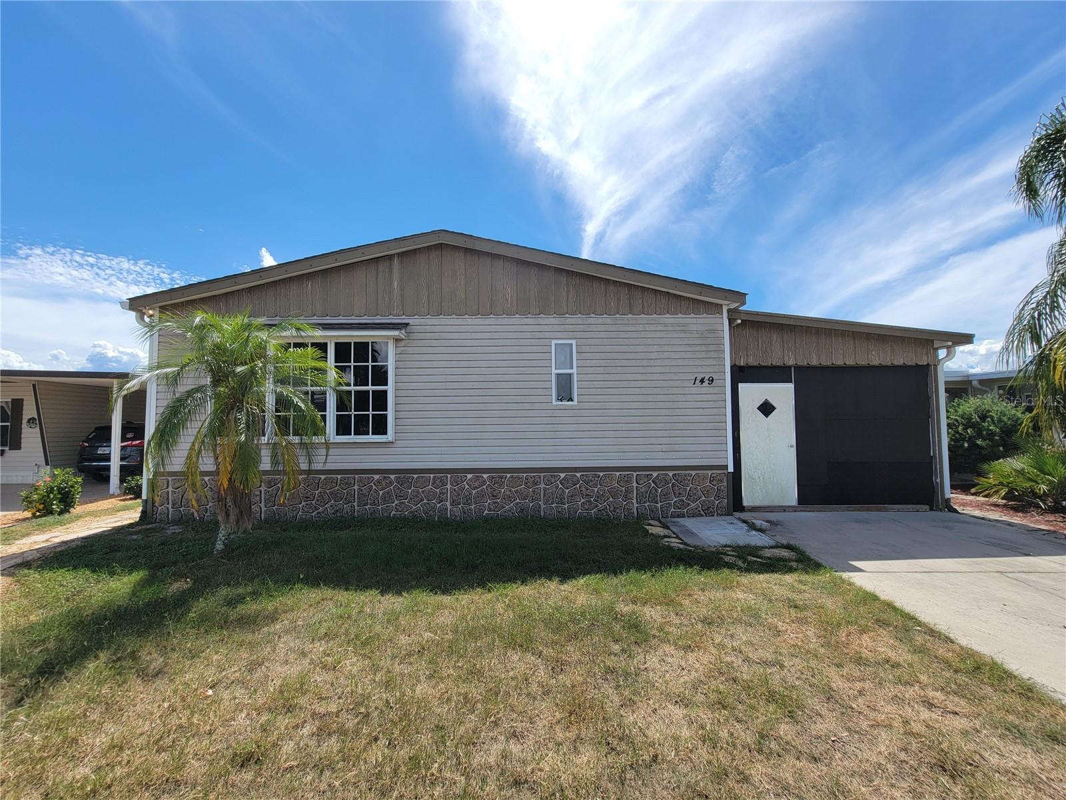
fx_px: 400
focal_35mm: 13
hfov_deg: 106.2
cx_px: 533
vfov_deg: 89.9
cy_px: 400
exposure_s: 1/1809
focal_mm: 2.2
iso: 50
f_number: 2.2
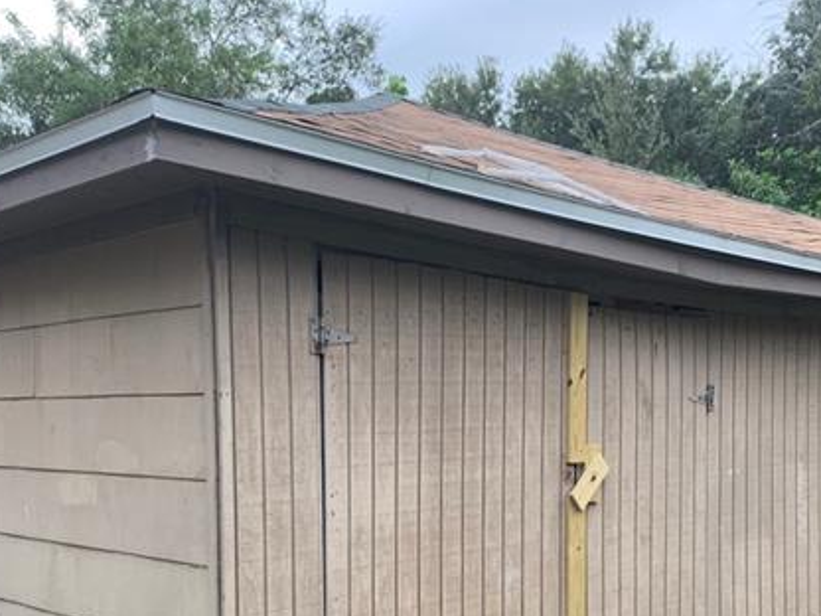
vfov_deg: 28.3
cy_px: 521
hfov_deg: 38.0
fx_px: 1186
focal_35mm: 50
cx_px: 509
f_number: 1.8
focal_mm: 4.25
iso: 25
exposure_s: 1/132
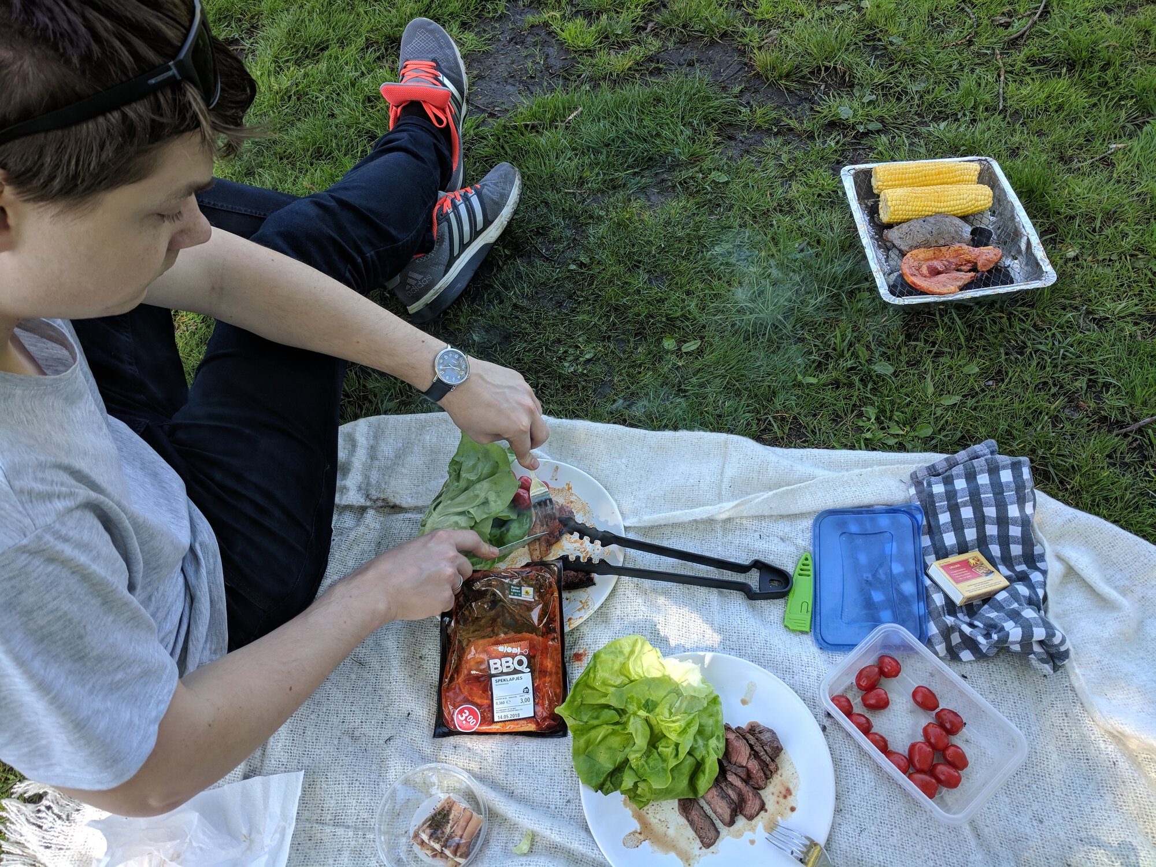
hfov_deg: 67.3
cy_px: 434
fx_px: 868
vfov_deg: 53.1
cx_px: 578
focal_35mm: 26
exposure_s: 1/180
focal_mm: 4.67
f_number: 2
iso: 50
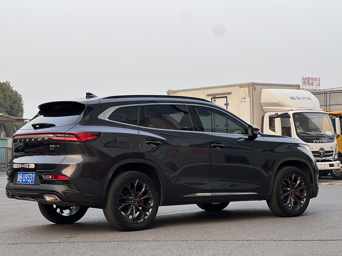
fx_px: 761
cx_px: 171
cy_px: 128
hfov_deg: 25.3
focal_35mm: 77
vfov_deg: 19.1
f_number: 2.8
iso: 50
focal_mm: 9
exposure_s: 1/121
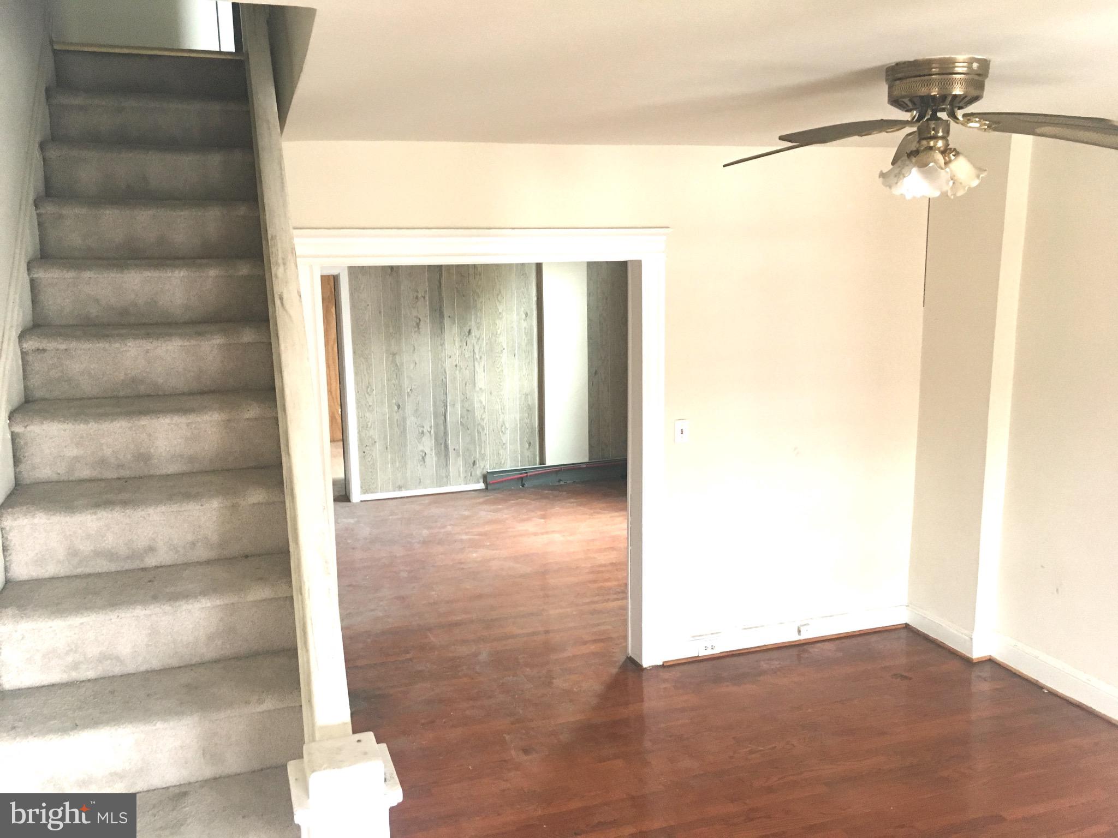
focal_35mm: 29
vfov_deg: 48.2
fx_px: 937
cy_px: 419
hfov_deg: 61.7
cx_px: 559
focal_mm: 4.15
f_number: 2.2
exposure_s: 1/30
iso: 125
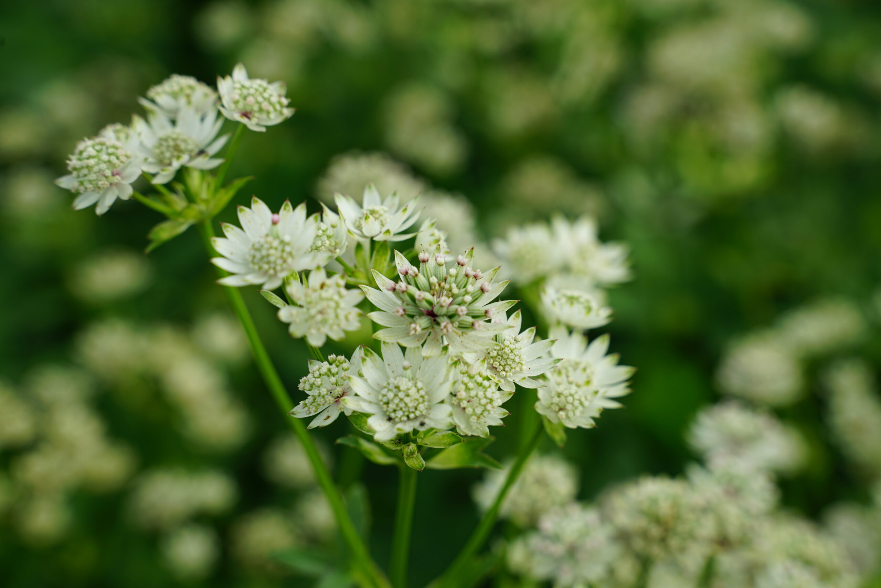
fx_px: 1835
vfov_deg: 18.2
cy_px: 294
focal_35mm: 75
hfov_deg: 27.0
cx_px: 440
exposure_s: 1/125
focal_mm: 75
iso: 100
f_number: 8
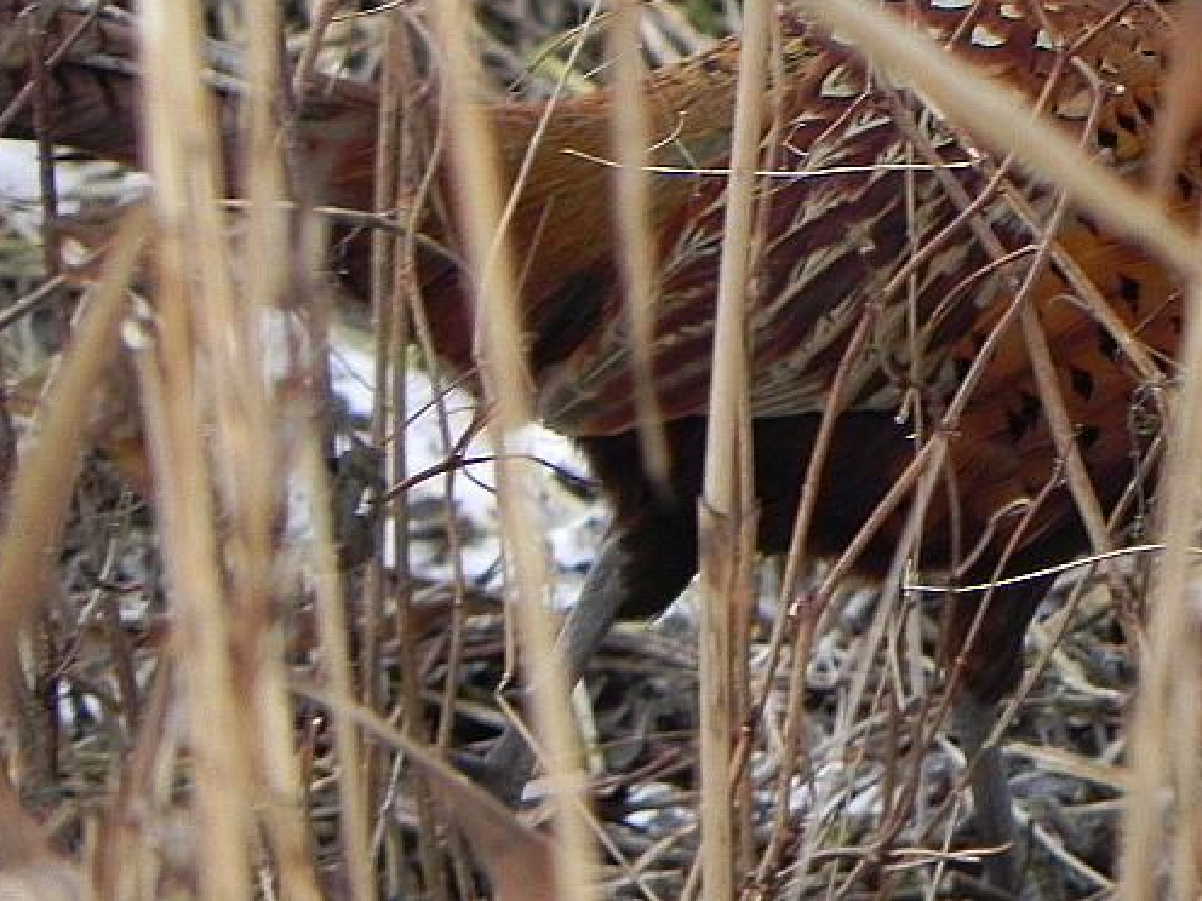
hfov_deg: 1.6
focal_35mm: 1248
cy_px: 90
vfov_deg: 1.2
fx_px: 43335
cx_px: 1127
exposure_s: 1/71.5
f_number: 5
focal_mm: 107.6
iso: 160
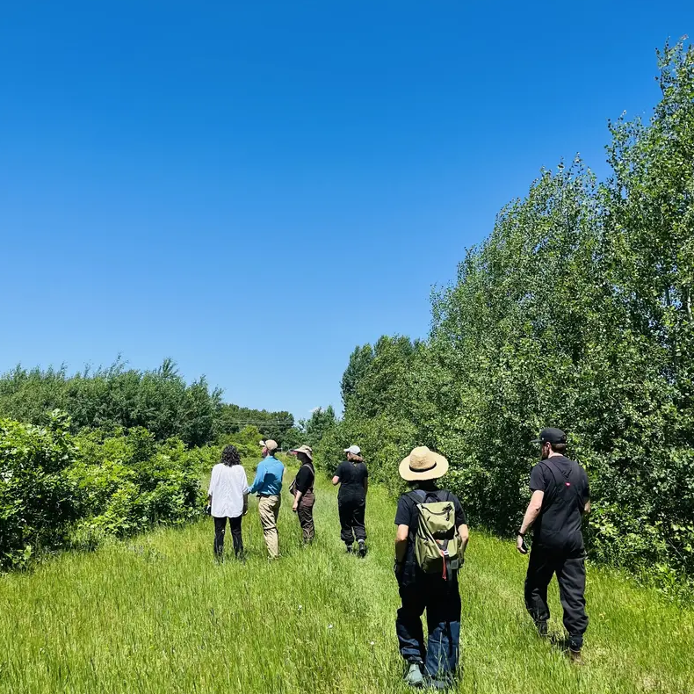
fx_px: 703
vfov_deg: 52.4
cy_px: 395
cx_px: 345
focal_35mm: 31
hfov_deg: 52.5
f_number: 1.6
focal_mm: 5.1
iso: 50
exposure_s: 1/2410
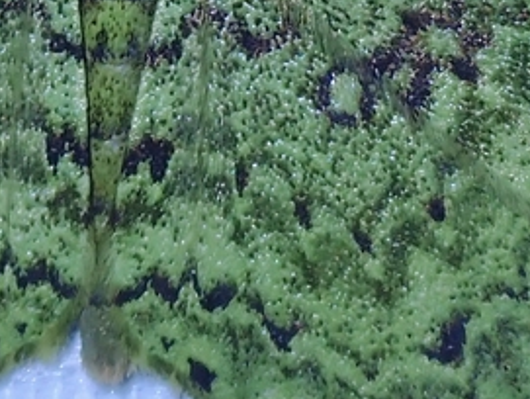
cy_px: -116
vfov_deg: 3.5
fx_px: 6439
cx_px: 106
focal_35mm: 420
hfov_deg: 4.7
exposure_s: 1/400
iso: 125
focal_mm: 18
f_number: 6.3
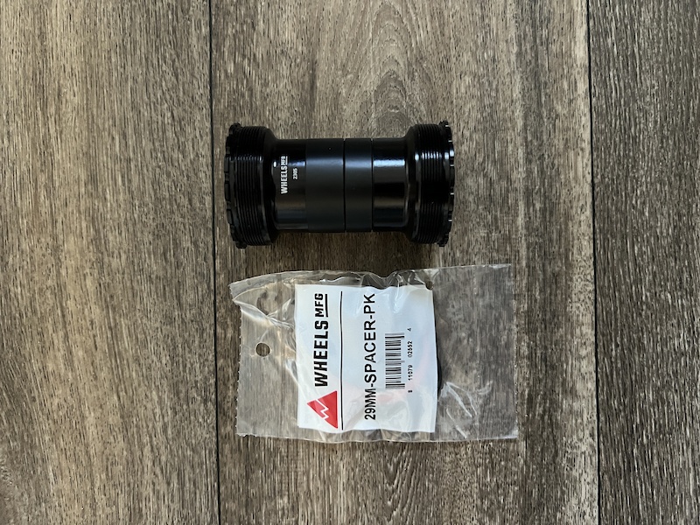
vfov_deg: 53.1
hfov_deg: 67.3
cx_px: 350
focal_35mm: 26
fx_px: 526
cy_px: 262
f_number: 1.5
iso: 500
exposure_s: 1/30
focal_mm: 5.7
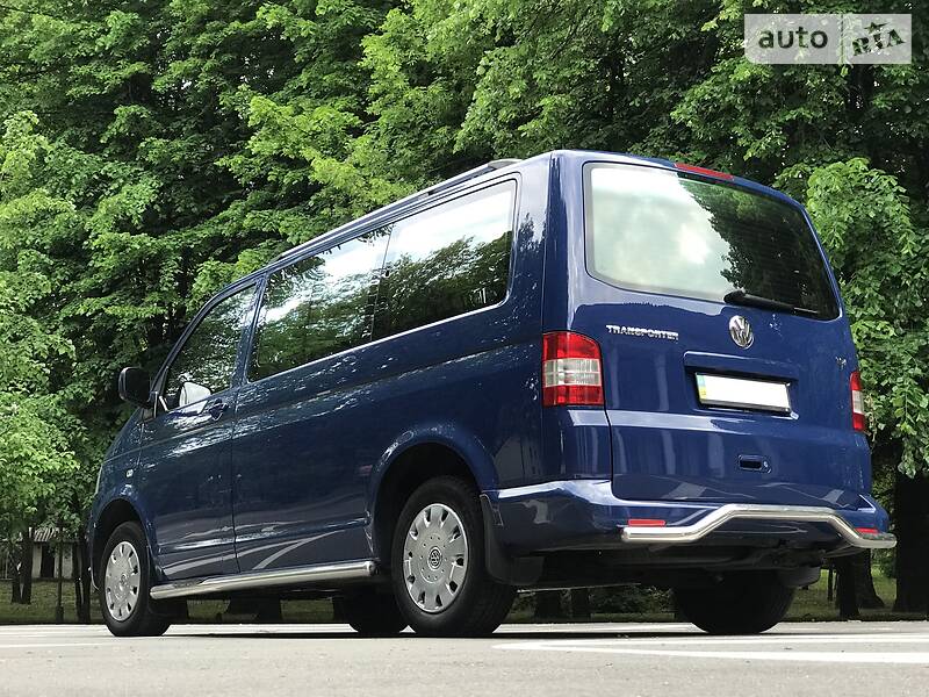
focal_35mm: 57
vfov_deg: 25.7
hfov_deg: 33.8
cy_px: 348
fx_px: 1530
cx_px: 464
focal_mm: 6.6
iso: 64
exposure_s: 1/50
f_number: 2.8
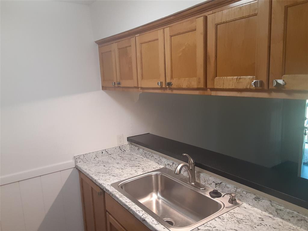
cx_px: 154
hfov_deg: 65.3
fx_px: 240
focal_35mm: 27
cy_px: 116
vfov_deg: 51.4
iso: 125
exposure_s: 1/60
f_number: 1.9
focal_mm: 2.91
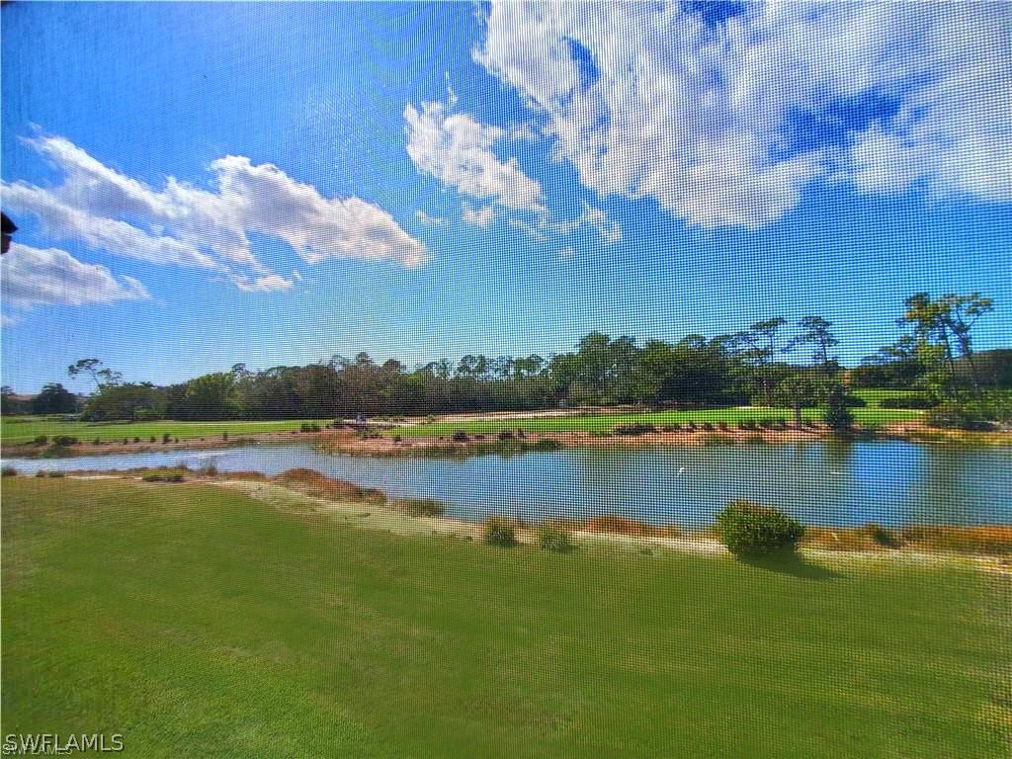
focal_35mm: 13
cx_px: 506
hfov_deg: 106.2
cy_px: 380
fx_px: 380
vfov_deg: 89.9
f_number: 2.2
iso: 50
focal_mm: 1.8
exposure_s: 1/1000
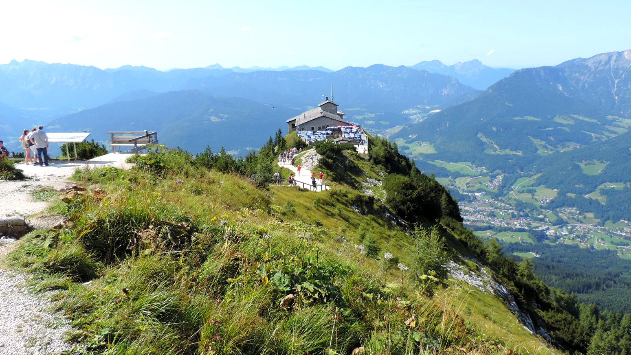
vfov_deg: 42.7
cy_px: 139
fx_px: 452
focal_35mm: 27
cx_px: 316
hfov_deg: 69.8
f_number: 3
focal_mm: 4.3
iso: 80
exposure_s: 1/1000
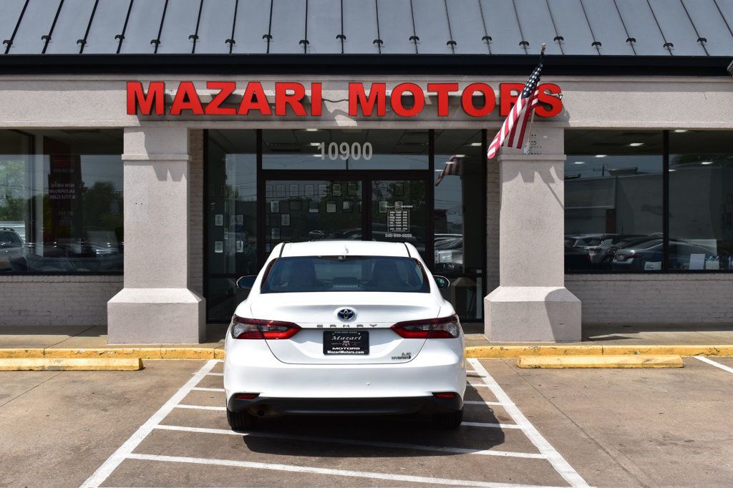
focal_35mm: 46
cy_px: 244
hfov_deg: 42.3
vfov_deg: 28.9
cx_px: 366
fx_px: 946
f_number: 11
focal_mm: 31
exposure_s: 1/500
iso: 200
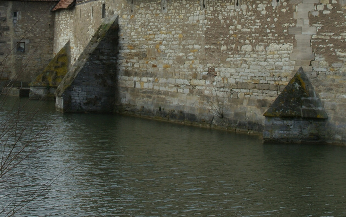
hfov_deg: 21.0
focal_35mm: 99
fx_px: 934
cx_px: 137
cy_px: -31
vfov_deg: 12.9
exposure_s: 1/160
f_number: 11
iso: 100
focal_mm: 28
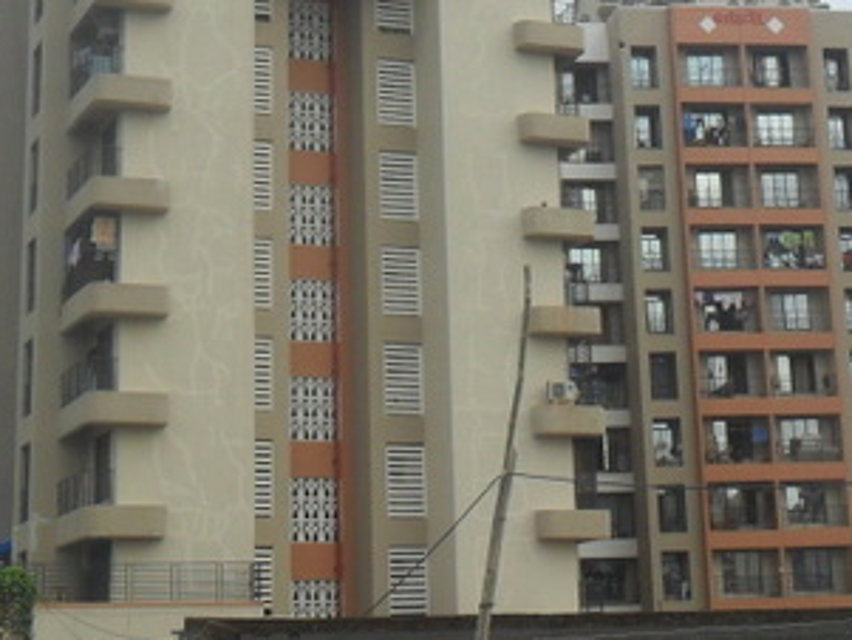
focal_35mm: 85
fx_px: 2093
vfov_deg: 17.2
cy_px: 102
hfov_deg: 23.0
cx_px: 504
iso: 100
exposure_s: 1/750
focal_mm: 5.7
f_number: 3.7
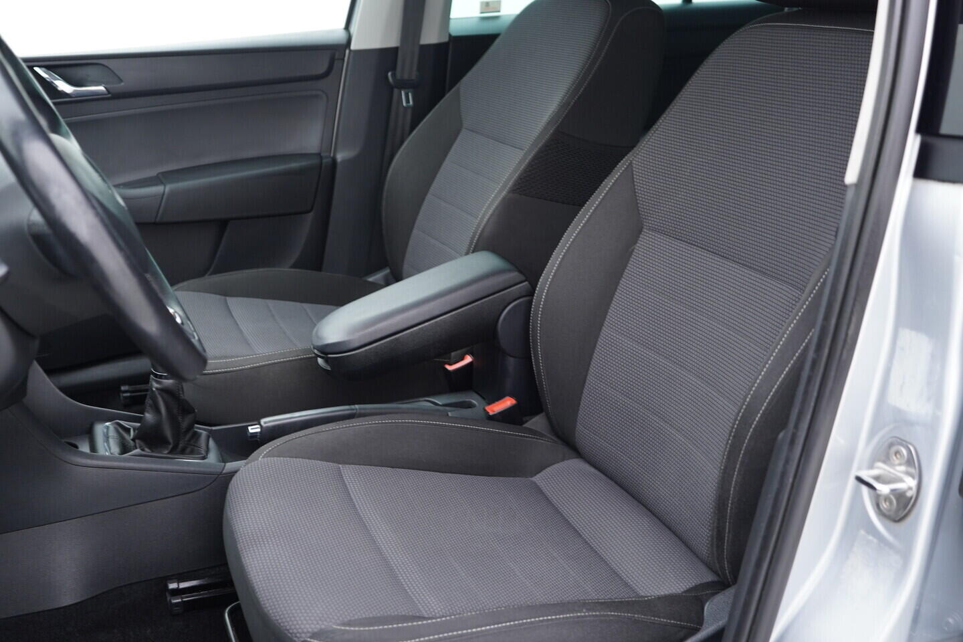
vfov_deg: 36.9
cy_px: 321
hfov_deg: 53.1
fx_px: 963
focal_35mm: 36
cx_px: 482
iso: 200
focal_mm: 24
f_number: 2.8
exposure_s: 1/40
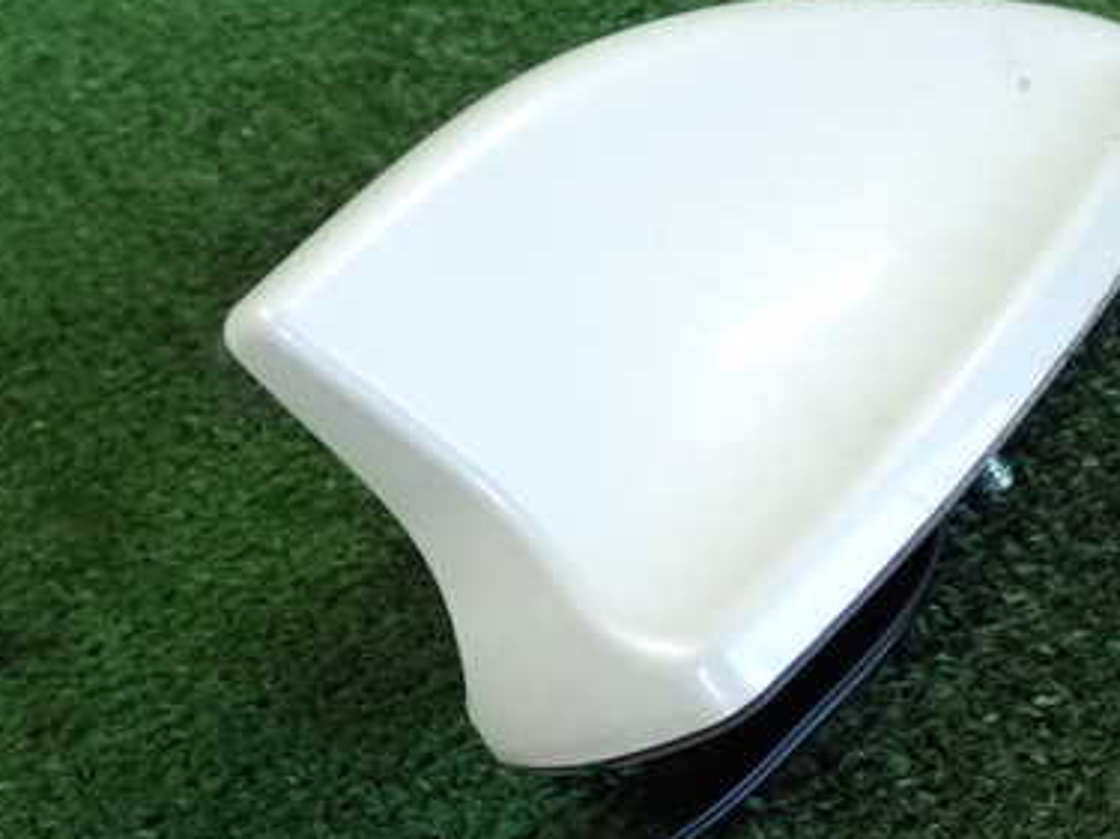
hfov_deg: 24.4
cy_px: 540
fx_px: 2588
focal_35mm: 80
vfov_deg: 18.4
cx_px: 493
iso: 1600
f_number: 3.2
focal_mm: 9.01
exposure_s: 1/125
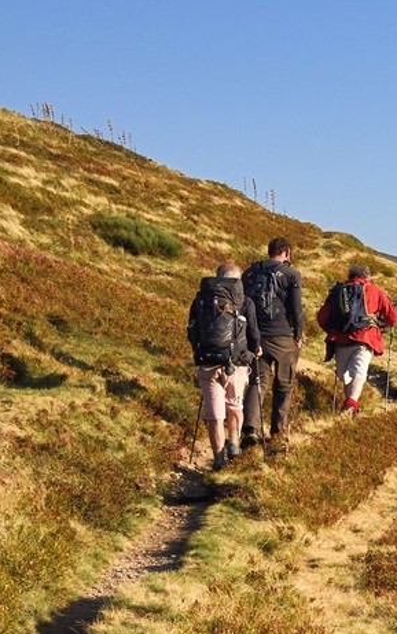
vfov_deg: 17.3
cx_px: 1092
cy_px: 458
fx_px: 2076
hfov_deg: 9.2
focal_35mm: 120
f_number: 18
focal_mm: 34
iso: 800
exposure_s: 1/400
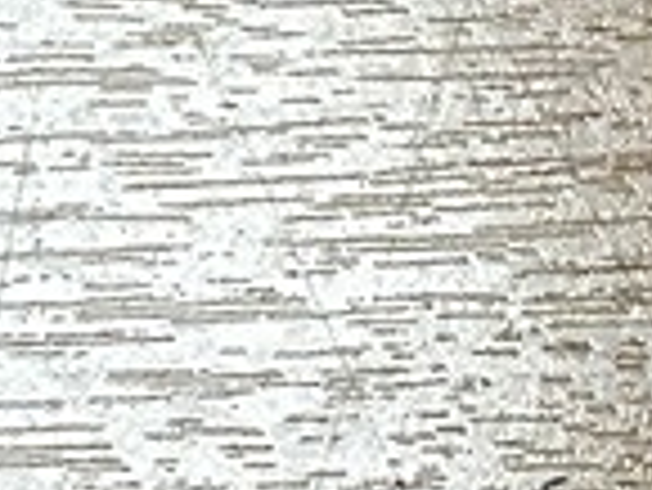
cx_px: -142
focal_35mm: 171
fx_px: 3223
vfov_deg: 8.7
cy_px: 261
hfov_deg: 11.3
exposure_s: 1/33
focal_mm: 4.15
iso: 64
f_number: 2.2
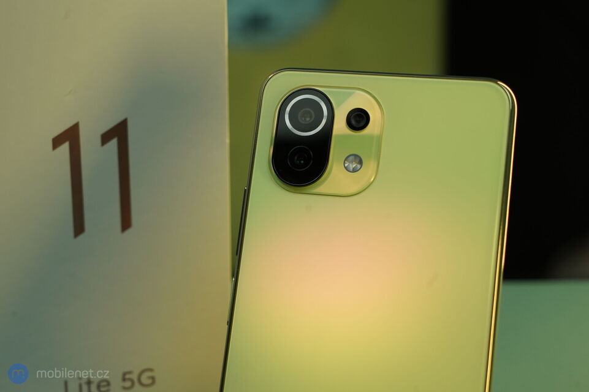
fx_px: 1145
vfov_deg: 19.4
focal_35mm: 70
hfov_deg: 28.9
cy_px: 196
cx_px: 294
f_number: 8
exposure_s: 1/200
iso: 800
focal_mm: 70
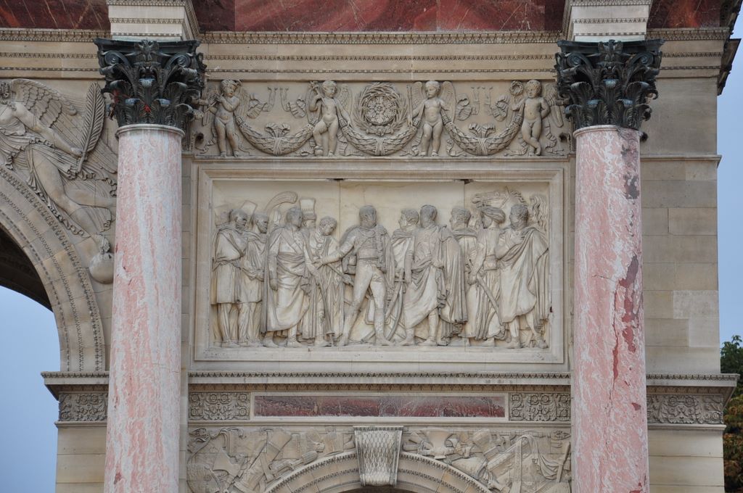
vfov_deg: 8.7
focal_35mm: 158
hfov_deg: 13.1
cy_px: 246
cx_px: 372
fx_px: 3246
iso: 200
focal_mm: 105
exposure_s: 1/80
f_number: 8
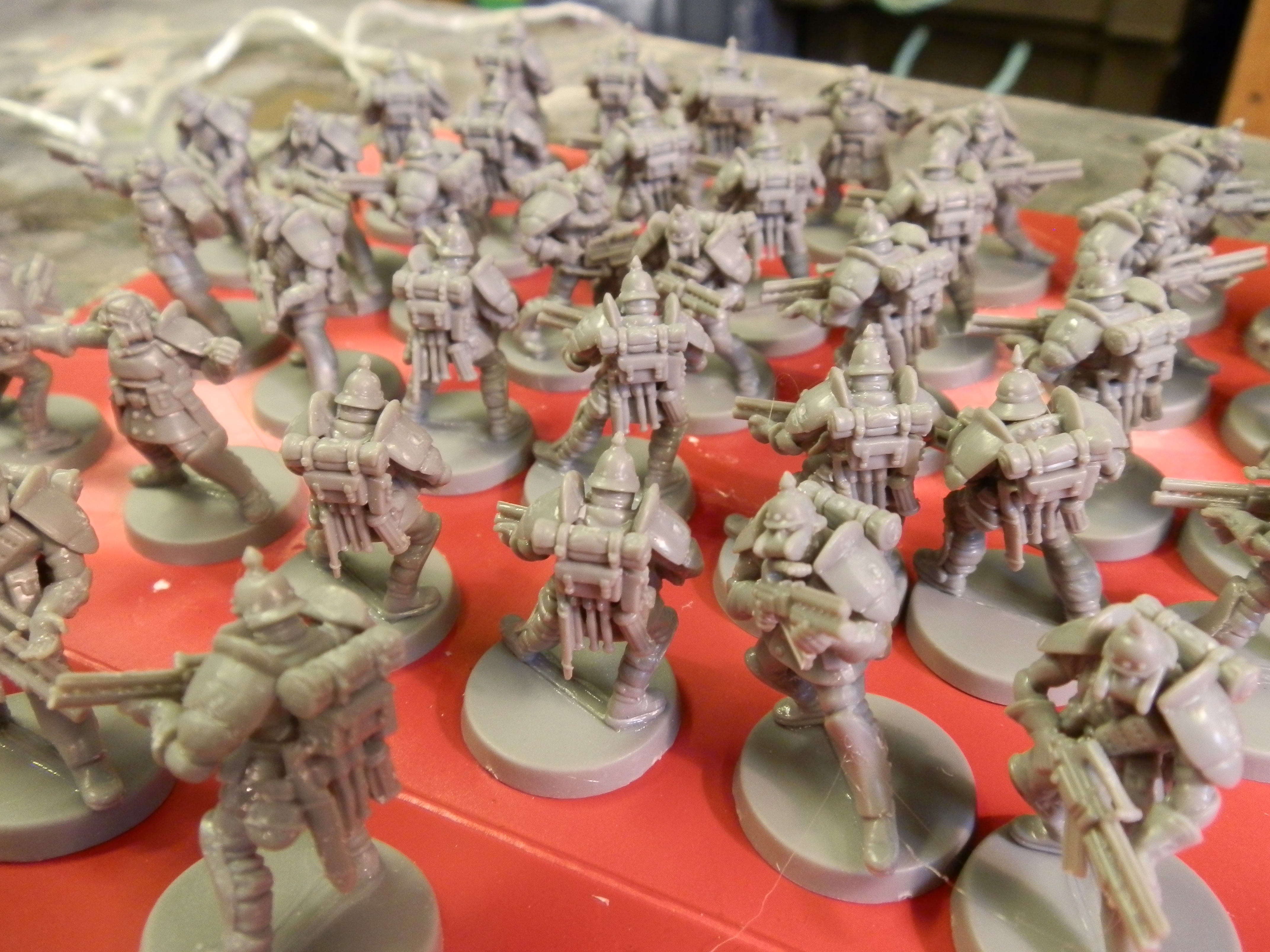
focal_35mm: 28
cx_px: 635
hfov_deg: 63.4
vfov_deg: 49.7
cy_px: 476
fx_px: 1027
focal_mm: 5
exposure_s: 1/8
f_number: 3.1
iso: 200
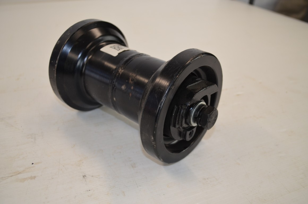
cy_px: 102
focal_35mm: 36
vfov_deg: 36.7
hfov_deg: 53.2
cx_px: 154
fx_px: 307
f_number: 4
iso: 400
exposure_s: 1/100
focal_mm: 24
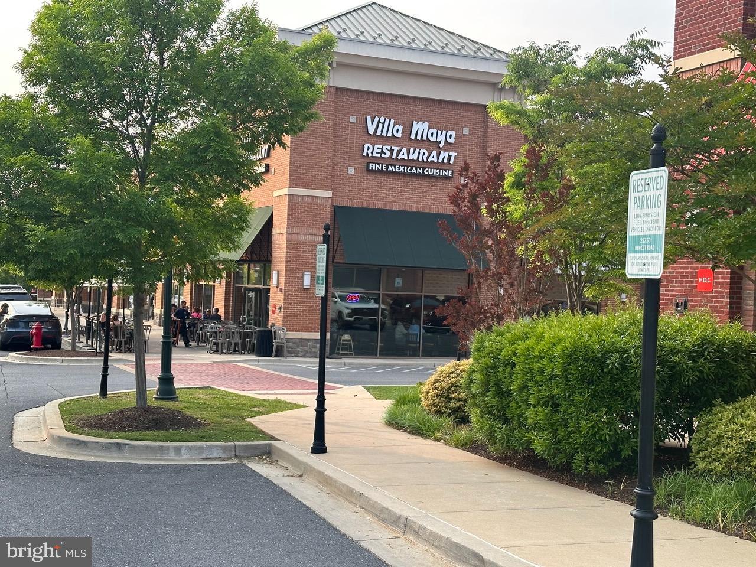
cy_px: 284
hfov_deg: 39.7
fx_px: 1048
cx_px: 378
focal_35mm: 48
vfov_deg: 30.3
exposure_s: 1/411
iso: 64
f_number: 1.78
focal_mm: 6.86
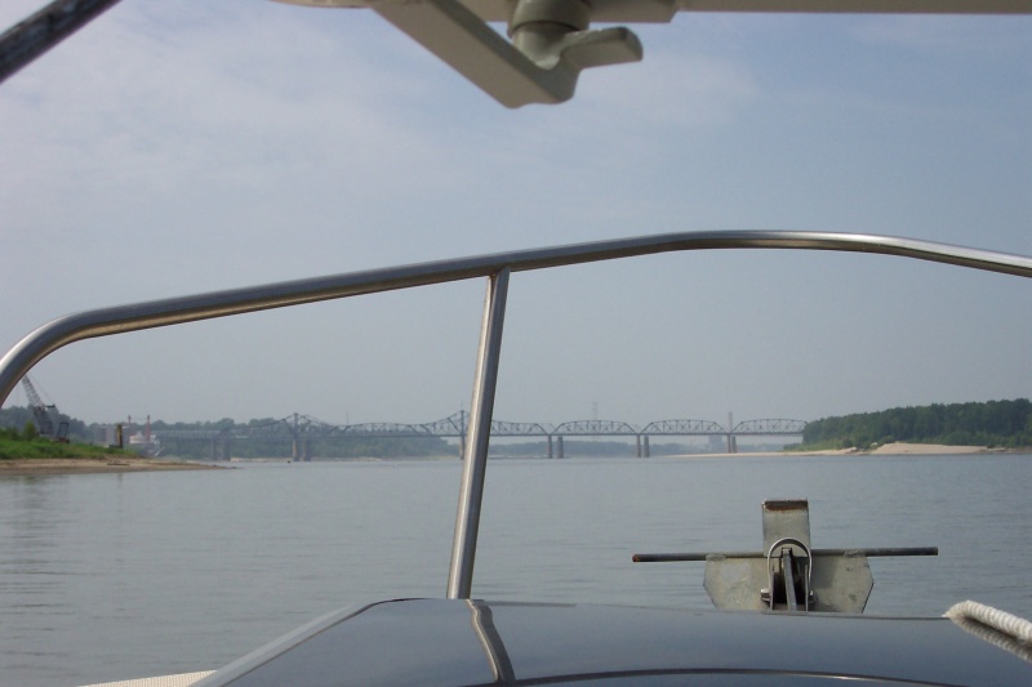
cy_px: 344
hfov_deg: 31.9
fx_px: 1806
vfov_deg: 21.6
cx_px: 516
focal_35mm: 63
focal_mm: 13.3
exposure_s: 1/700
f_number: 6.7
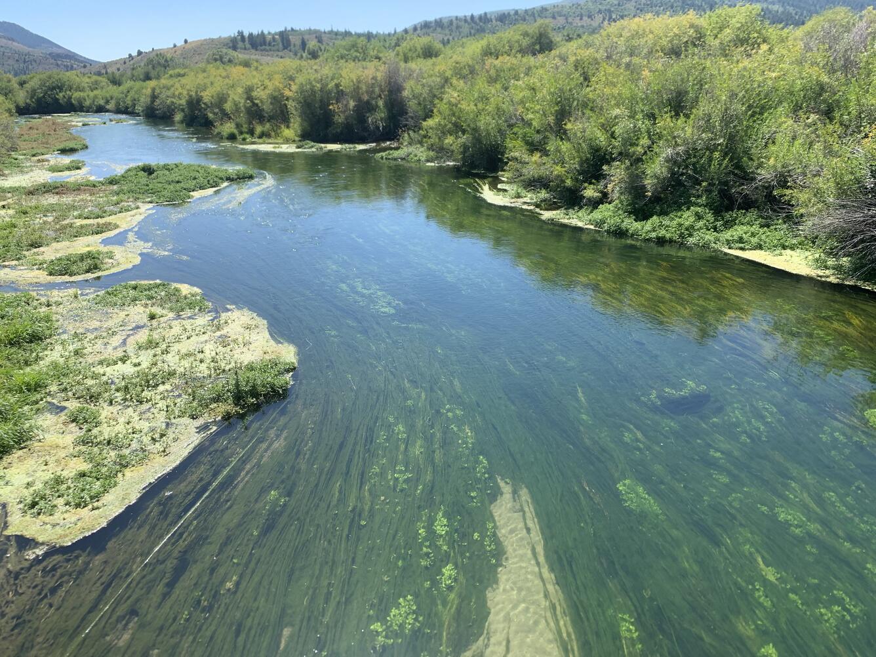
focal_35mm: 26
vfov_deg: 53.1
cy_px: 328
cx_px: 438
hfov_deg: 67.3
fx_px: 658
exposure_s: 1/1065
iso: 25
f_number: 1.8
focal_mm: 4.25
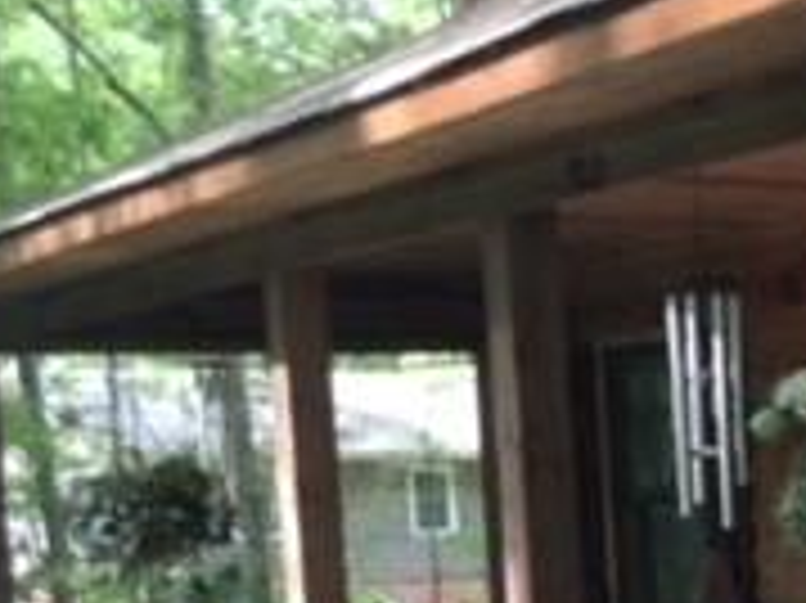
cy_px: 878
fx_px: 2746
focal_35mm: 118
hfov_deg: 15.7
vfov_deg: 12.0
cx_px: 1090
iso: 32
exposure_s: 1/60
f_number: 2.4
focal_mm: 3.3
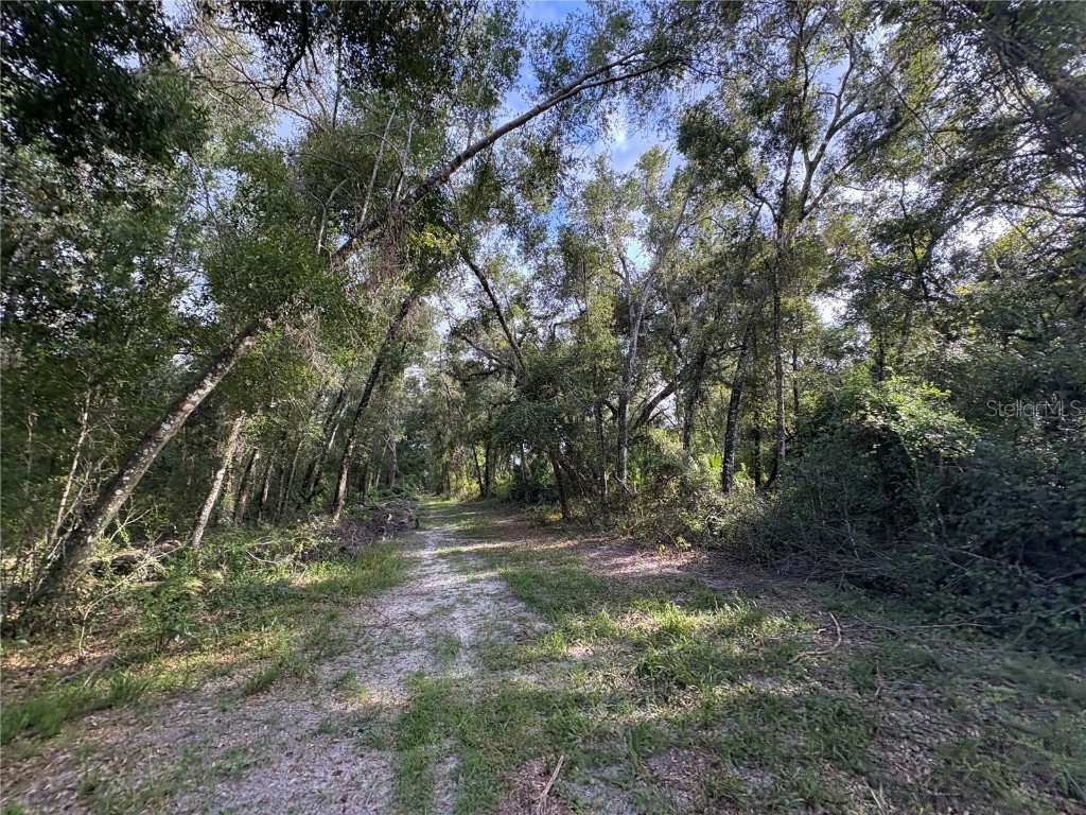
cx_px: 543
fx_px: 439
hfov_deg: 102.1
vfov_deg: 85.7
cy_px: 408
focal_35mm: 14
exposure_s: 1/150
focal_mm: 2.22
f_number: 2.2
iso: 64
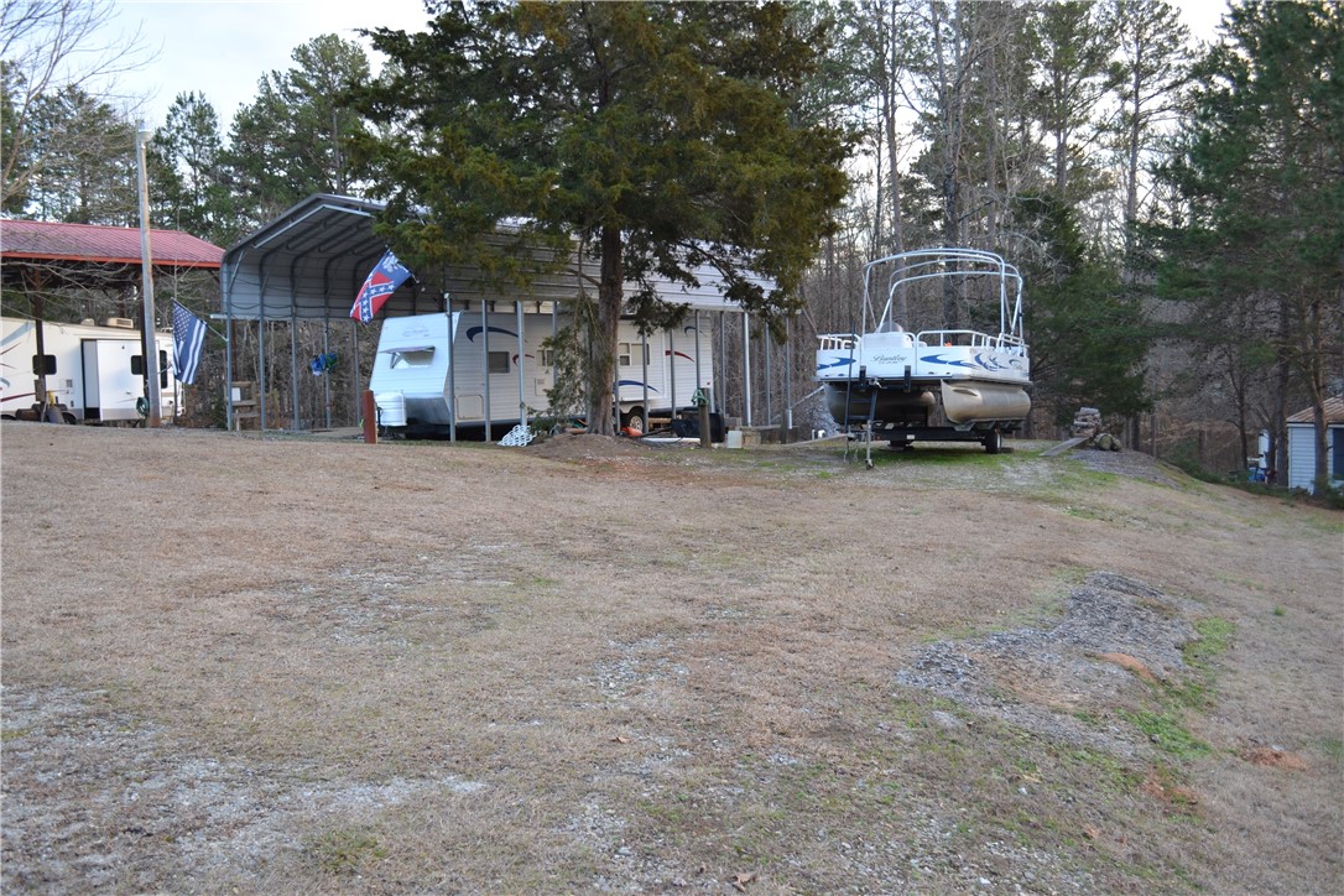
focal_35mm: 33
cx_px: 672
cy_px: 448
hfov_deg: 57.2
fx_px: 1232
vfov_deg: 40.0
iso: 400
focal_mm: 22
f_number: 4.5
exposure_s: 1/80
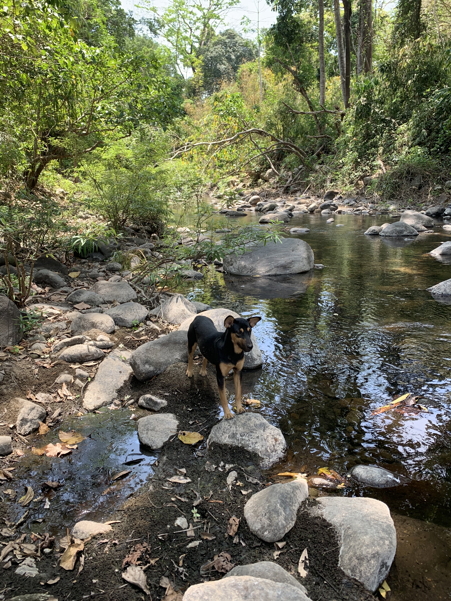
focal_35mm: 26
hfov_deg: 53.1
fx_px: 452
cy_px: 300
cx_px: 226
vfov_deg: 67.3
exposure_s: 1/203
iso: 25
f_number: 1.8
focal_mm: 4.25
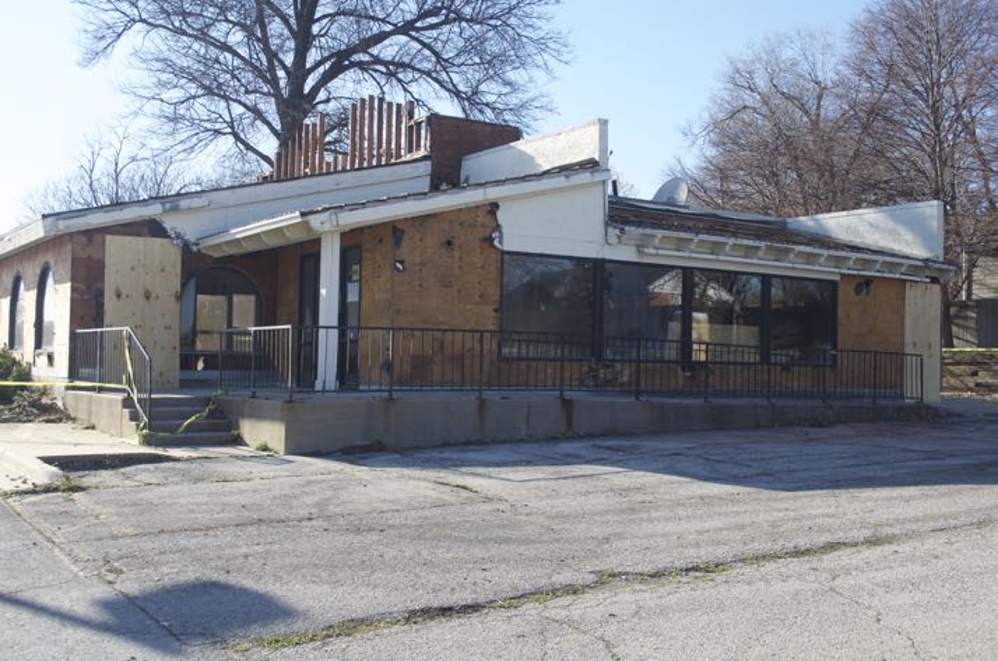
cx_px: 499
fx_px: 1079
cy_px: 330
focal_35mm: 39
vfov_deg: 34.1
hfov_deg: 49.6
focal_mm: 26
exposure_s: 1/250
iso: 200
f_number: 8
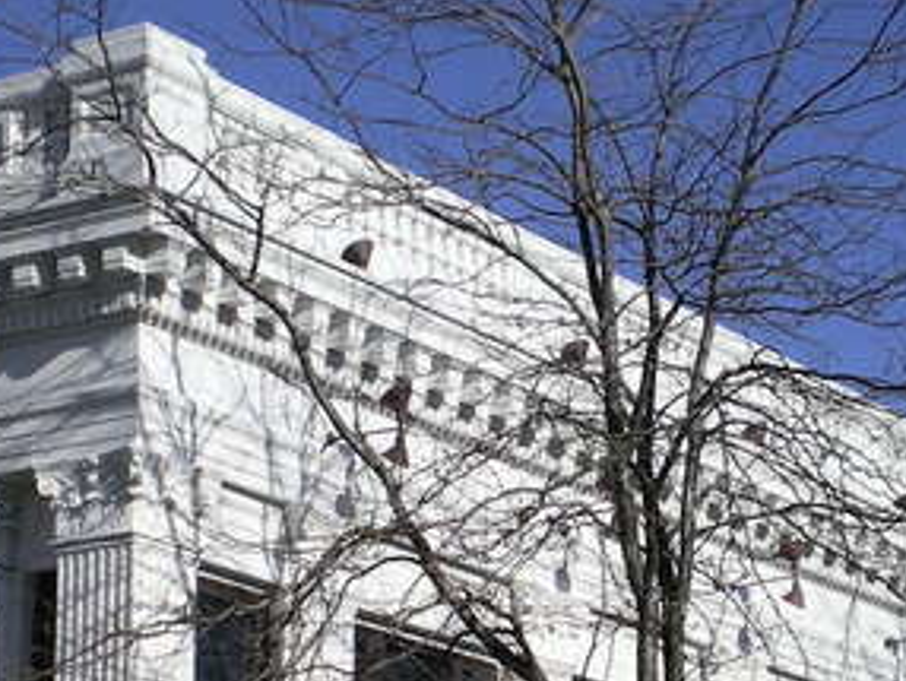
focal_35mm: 123
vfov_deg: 11.9
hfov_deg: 16.0
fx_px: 3222
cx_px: 463
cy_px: 694
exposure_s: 1/477
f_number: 4.9
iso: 50
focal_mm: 7.4
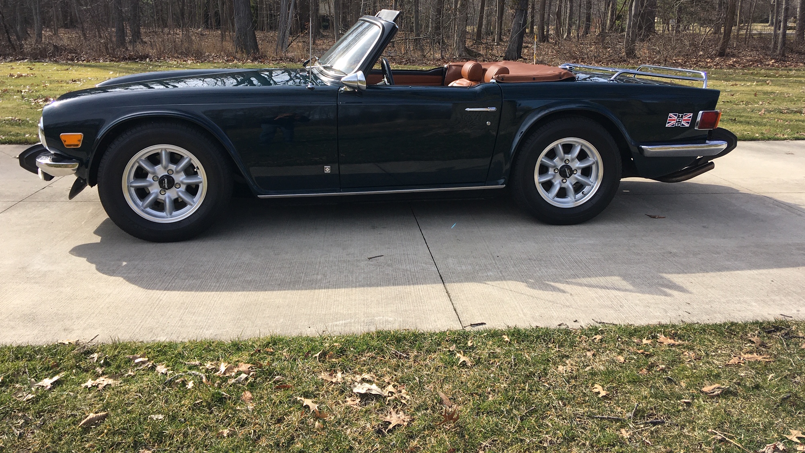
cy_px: 150
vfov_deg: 36.3
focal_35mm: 32
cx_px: 400
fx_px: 683
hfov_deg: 61.0
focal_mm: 4.15
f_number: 2.2
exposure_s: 1/699
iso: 25
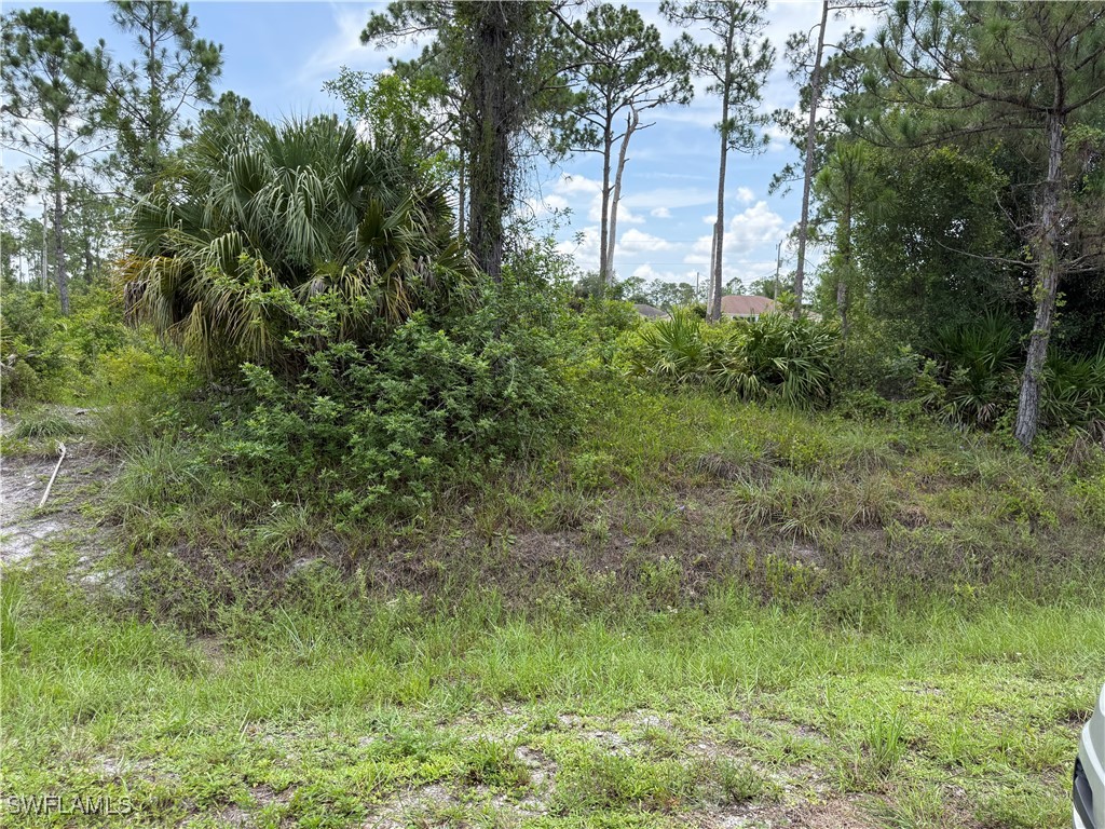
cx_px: 552
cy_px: 414
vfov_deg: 56.8
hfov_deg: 71.6
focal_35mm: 24
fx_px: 766
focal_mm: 6.76
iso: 100
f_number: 1.78
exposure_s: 1/1060
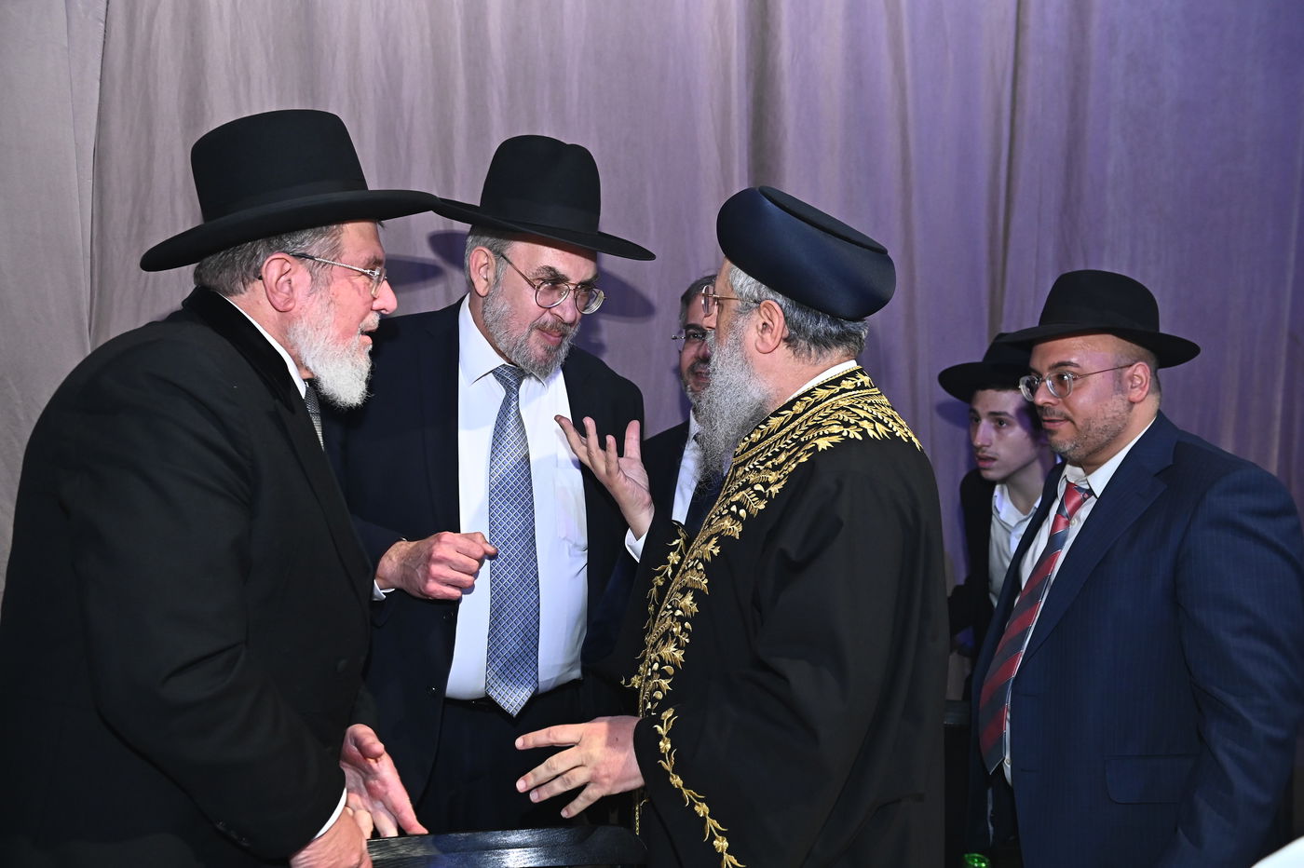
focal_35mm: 32
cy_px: 434
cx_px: 652
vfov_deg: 41.1
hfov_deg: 58.7
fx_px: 1159
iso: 2500
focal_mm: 32
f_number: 4
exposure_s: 1/200
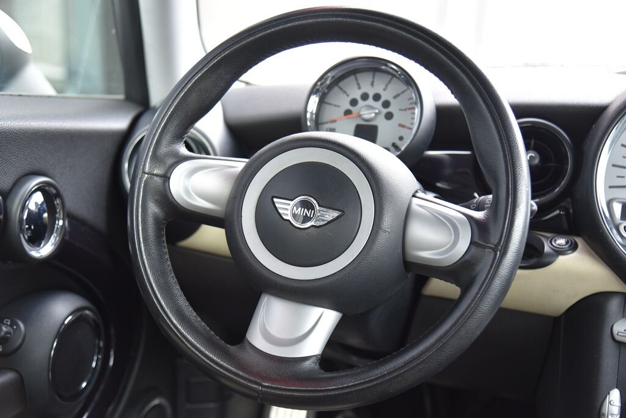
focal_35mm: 52
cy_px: 209
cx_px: 313
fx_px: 905
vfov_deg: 26.0
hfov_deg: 38.2
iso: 500
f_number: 4
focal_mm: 52
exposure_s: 1/50
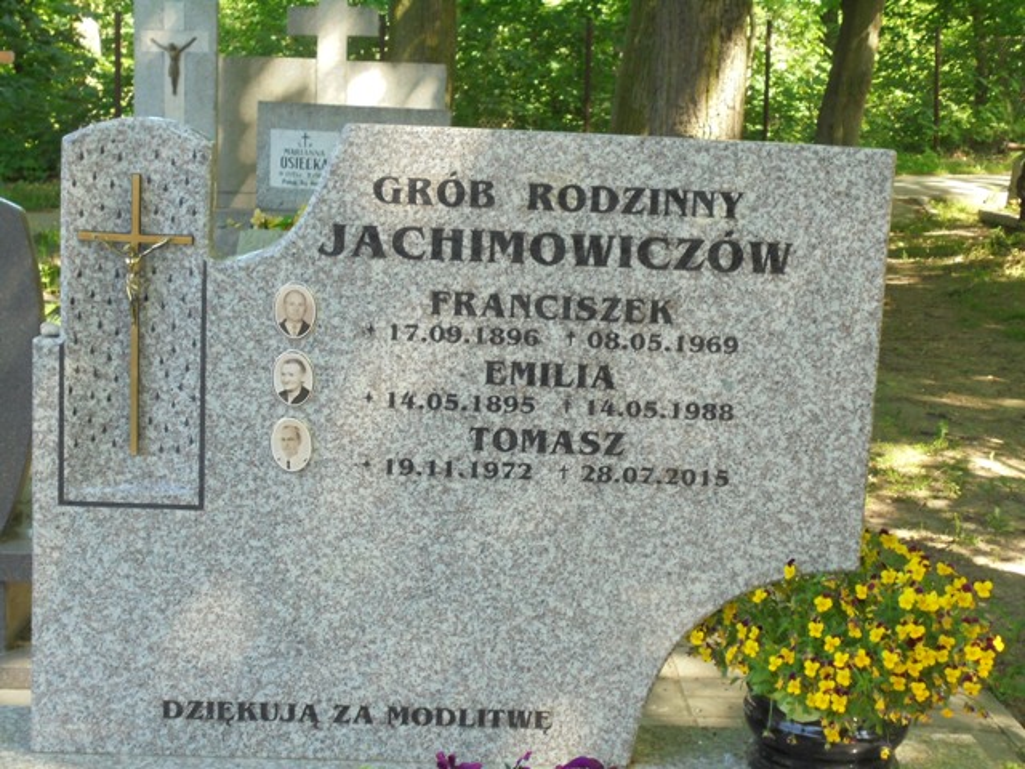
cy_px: 384
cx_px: 512
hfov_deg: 34.3
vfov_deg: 26.1
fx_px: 1658
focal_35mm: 56
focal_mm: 10.1
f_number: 5.2
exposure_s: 1/60
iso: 200
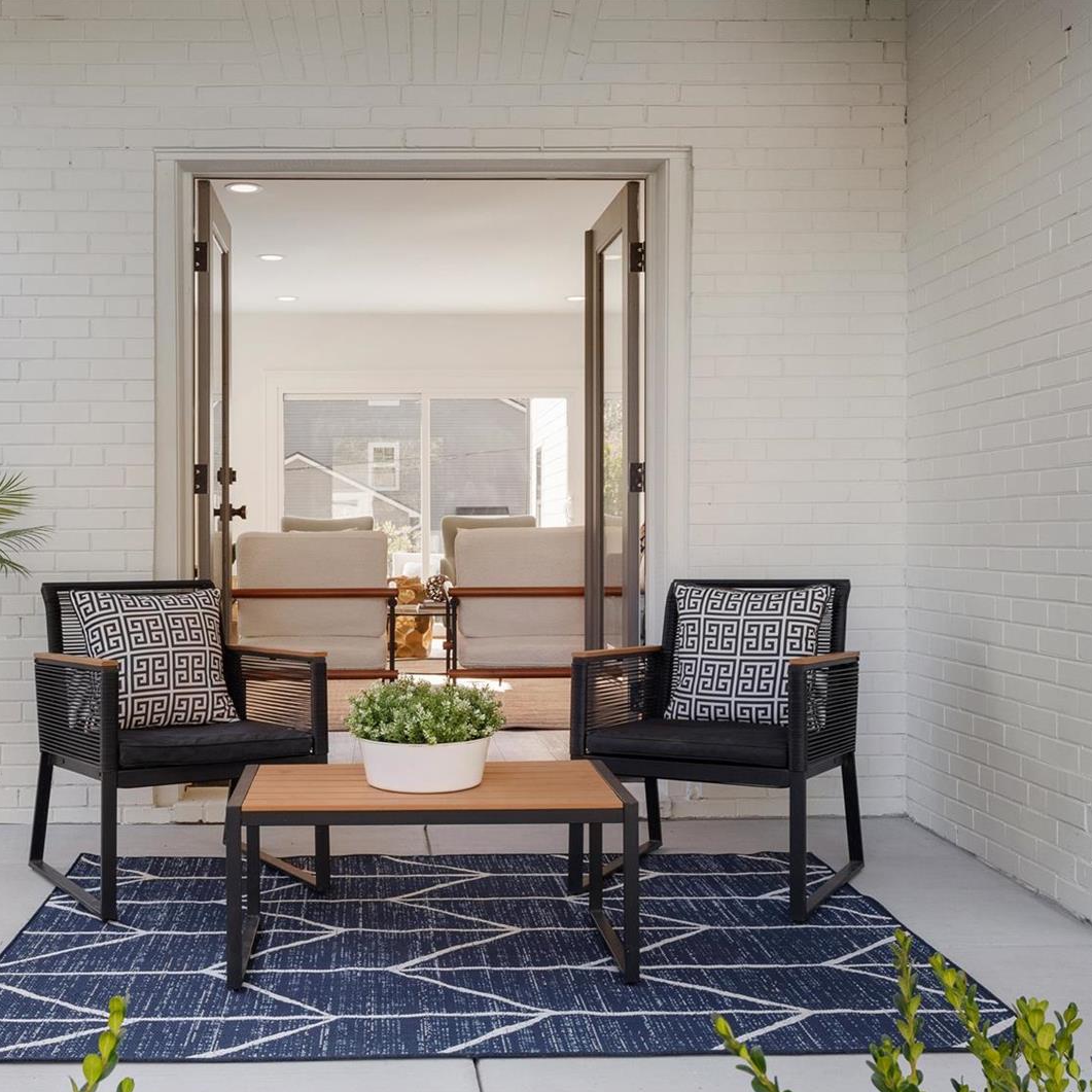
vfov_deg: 40.9
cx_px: 407
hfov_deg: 40.6
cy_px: 547
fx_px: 1463
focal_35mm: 41
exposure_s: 1/125
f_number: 6.3
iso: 400
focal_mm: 16
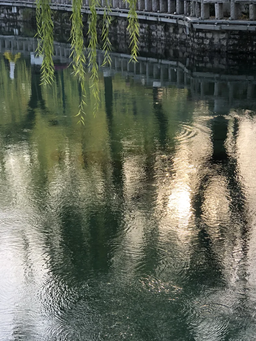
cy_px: 227
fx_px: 769
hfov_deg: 18.8
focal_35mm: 78
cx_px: 170
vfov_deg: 24.9
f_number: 2.8
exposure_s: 1/121
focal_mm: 6.6
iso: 25
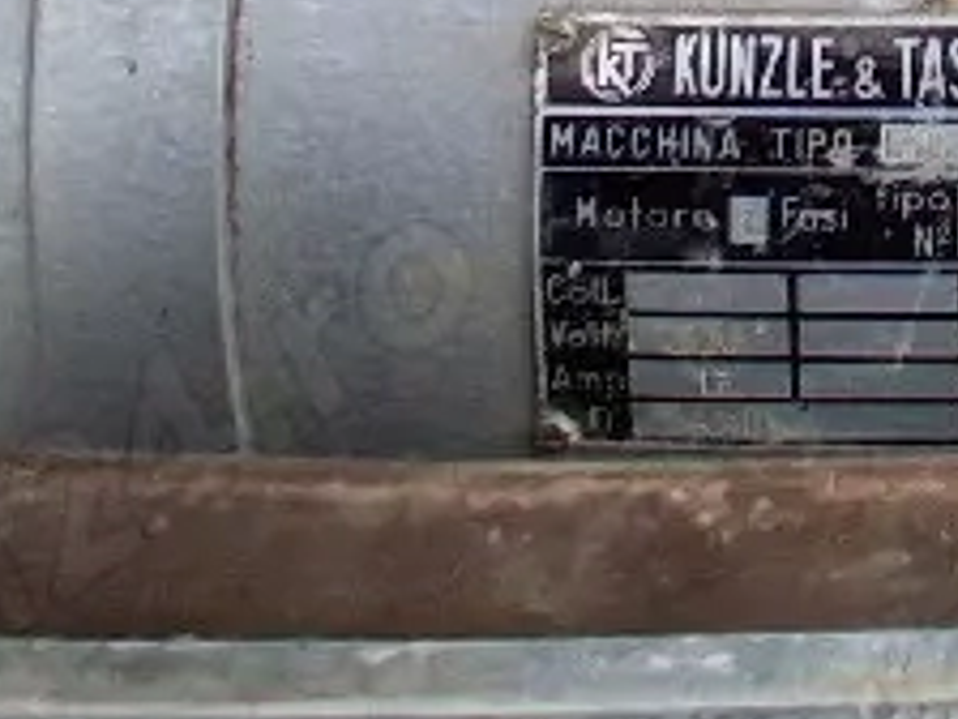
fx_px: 2103
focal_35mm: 76
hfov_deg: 21.7
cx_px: 1407
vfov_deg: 16.6
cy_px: -518
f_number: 2.2
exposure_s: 1/213
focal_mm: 1.4
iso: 50
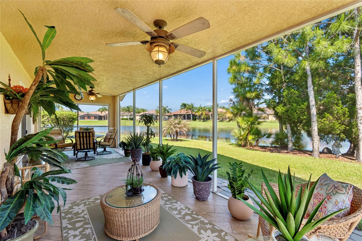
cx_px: 181
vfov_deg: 77.3
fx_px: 151
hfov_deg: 100.4
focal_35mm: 15
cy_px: 120
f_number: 7.1
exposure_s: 1/200
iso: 100
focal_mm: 10
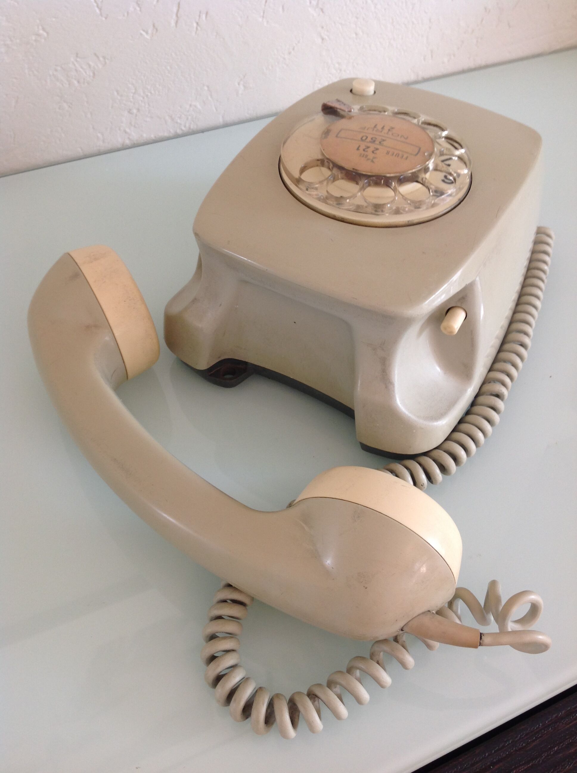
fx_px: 780
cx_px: 288
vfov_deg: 52.7
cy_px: 386
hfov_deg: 40.6
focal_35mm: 35
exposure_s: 1/15
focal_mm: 4.28
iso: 50
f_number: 2.4
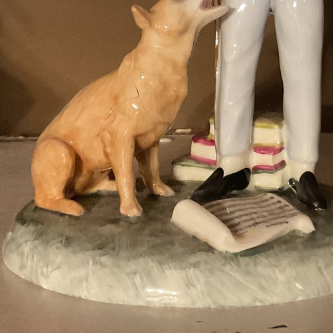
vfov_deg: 22.3
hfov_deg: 22.5
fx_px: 816
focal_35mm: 75
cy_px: 14
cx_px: 296
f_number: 1.8
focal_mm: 3
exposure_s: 1/30
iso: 500
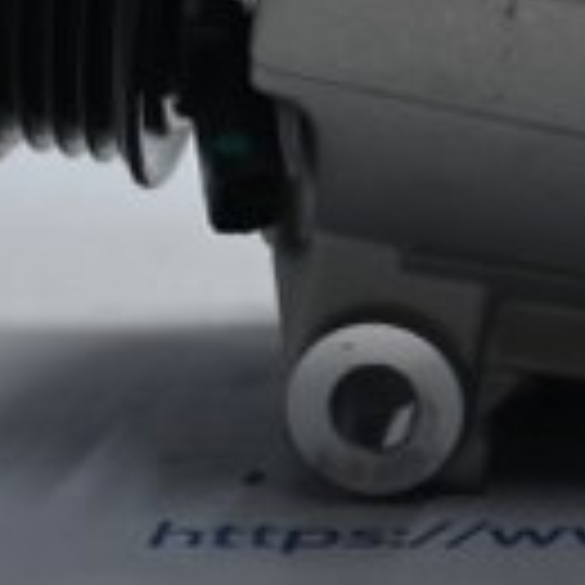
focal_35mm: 206
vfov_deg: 8.3
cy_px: -261
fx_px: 3938
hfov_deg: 8.3
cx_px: 860
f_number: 5.3
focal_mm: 35
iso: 500
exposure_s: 1/60
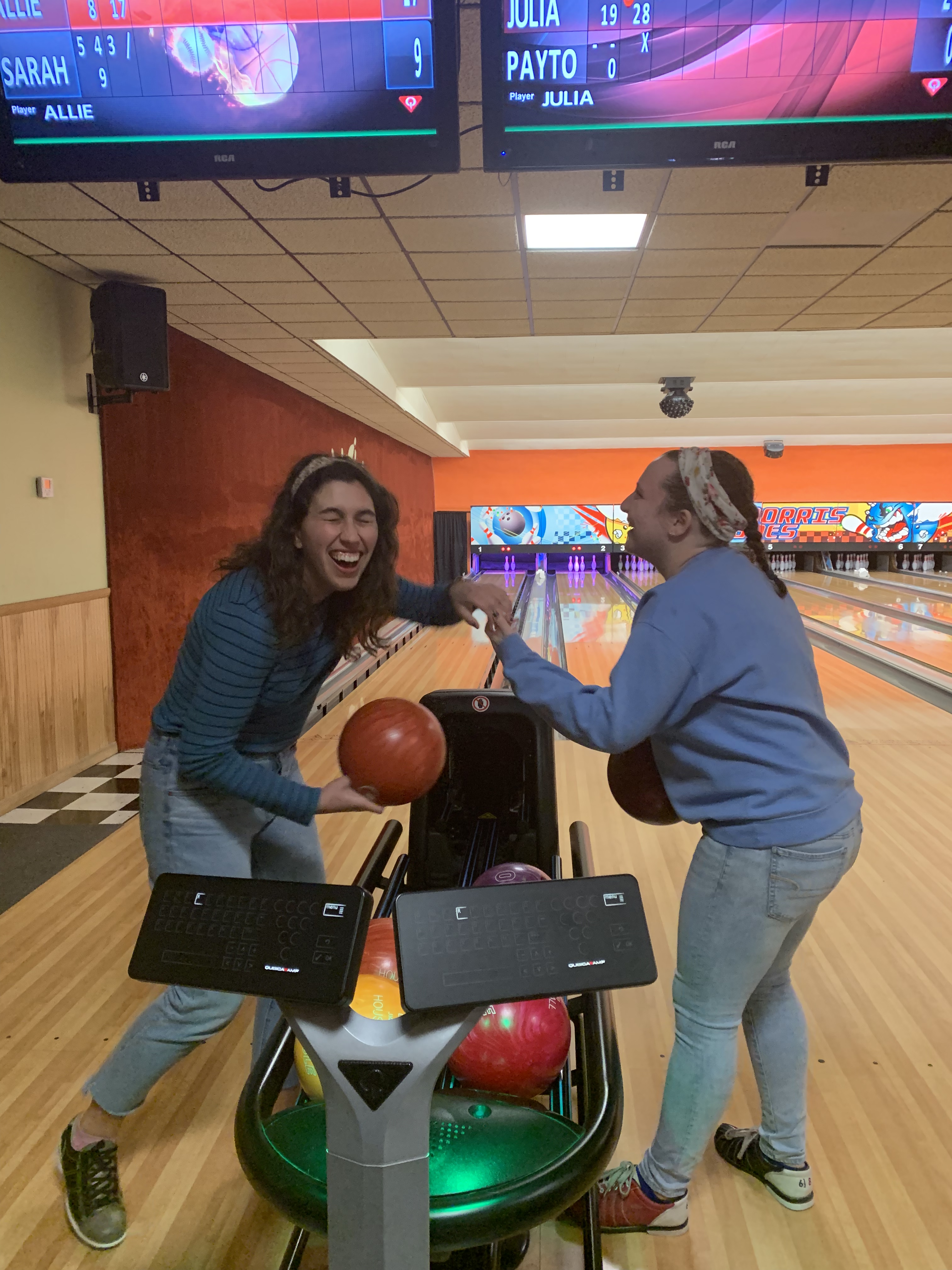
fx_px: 953
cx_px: 476
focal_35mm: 26
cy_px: 635
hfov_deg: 53.1
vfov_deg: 67.3
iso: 400
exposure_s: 1/60
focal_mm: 4.25
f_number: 1.8
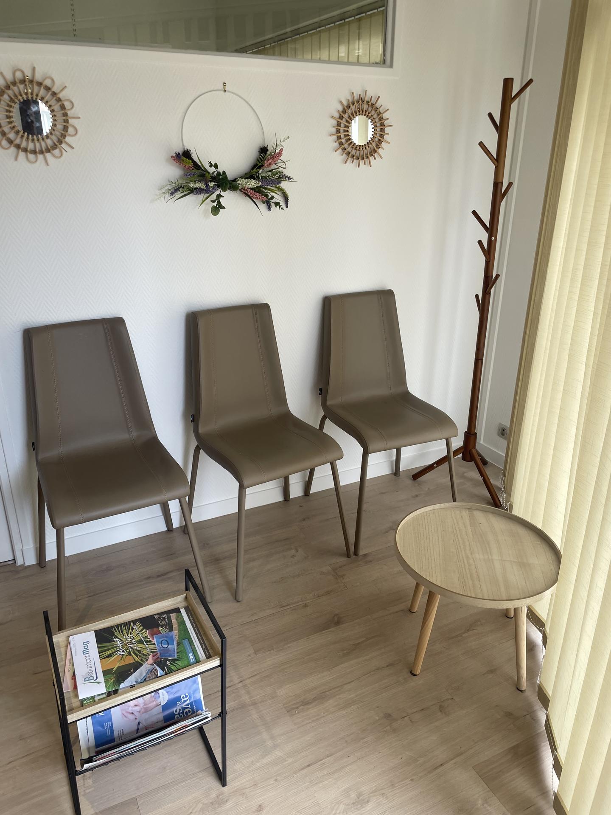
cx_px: 306
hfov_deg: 53.1
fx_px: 612
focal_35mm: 26
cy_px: 408
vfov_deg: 67.3
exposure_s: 1/121
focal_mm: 4.2
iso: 40
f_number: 1.6
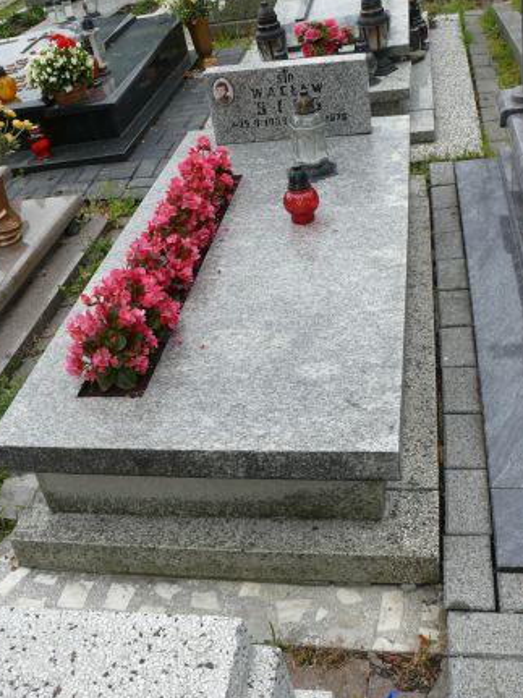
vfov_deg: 47.8
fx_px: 786
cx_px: 241
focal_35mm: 39
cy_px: 324
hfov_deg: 36.8
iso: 100
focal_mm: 7.4
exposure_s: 1/200
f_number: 4
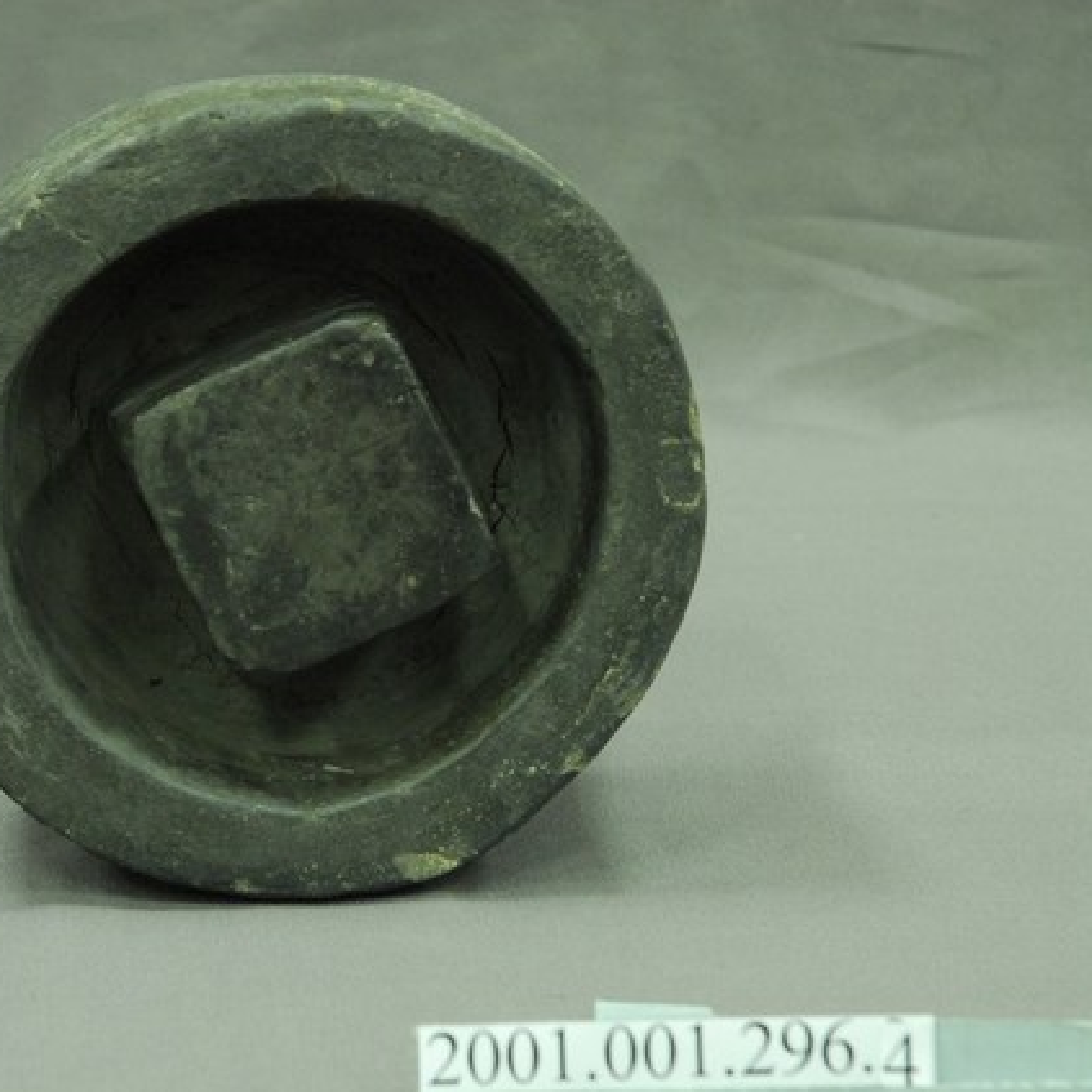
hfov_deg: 12.9
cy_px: 547
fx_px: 4818
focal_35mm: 135
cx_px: 292
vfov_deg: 12.9
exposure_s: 1/10
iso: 1000
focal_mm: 70
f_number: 8
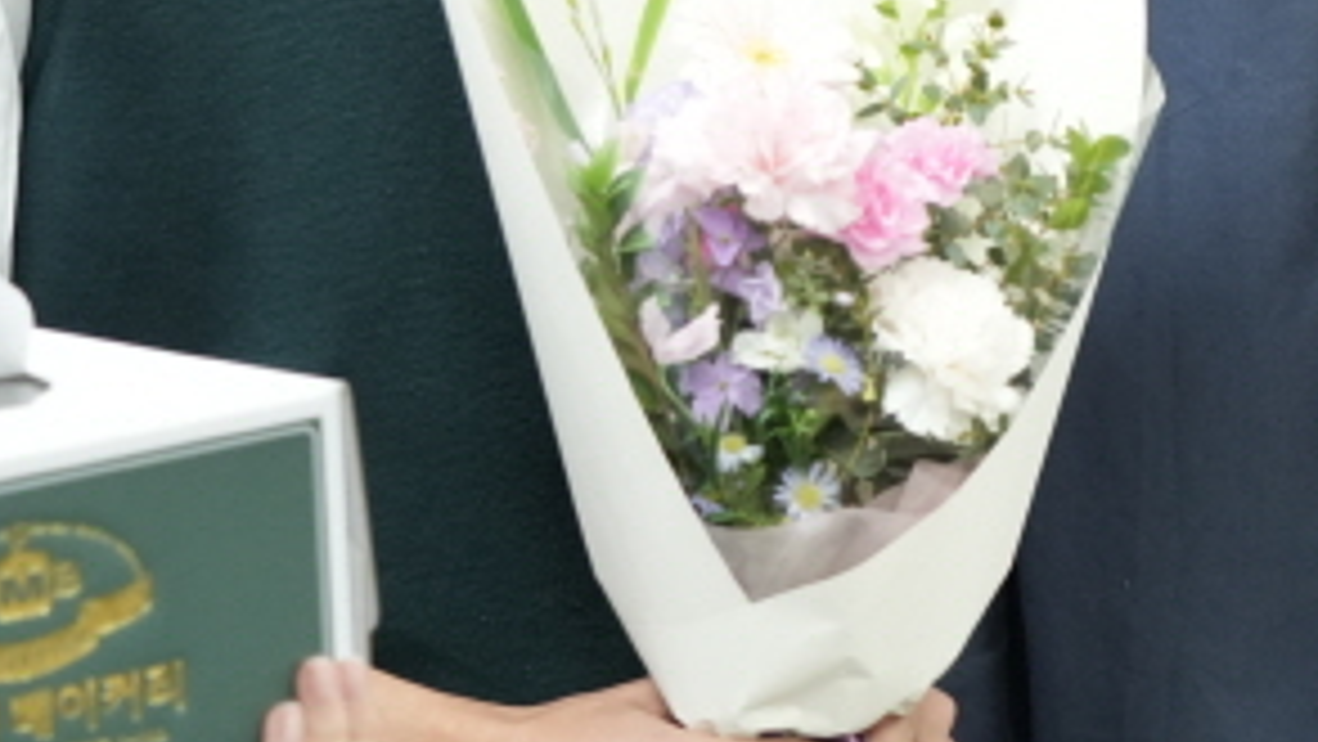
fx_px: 6292
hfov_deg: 11.9
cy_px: -427
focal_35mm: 180
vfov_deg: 6.6
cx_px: 1251
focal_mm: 56
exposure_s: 1/200
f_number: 4
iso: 2500
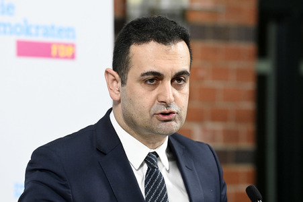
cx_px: 152
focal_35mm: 200
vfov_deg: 6.9
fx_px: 1682
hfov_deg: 10.3
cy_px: 101
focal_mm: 200
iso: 6400
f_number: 4.5
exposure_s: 1/500
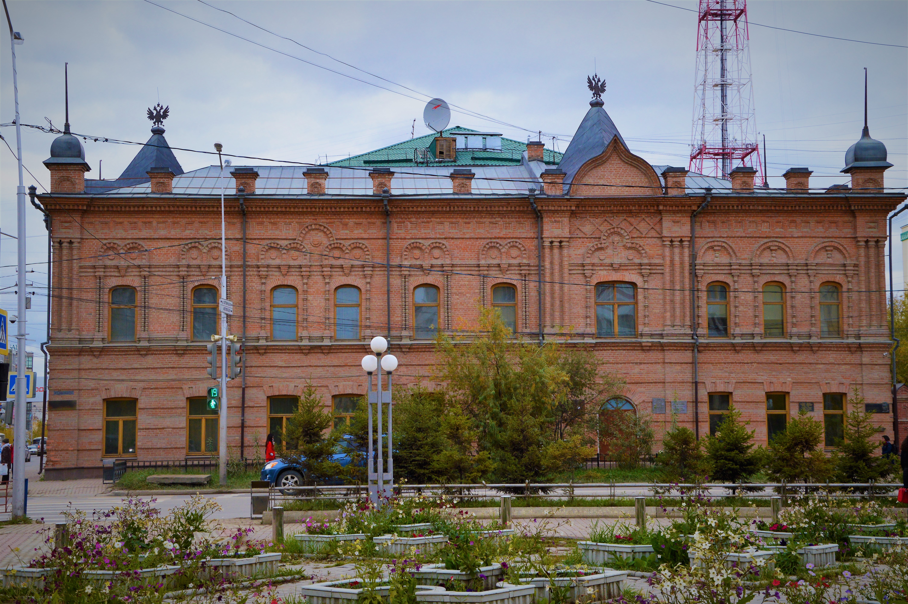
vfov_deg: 23.7
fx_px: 1436
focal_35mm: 57
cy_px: 302
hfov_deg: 35.1
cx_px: 454
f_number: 9
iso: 400
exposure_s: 1/160
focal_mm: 38
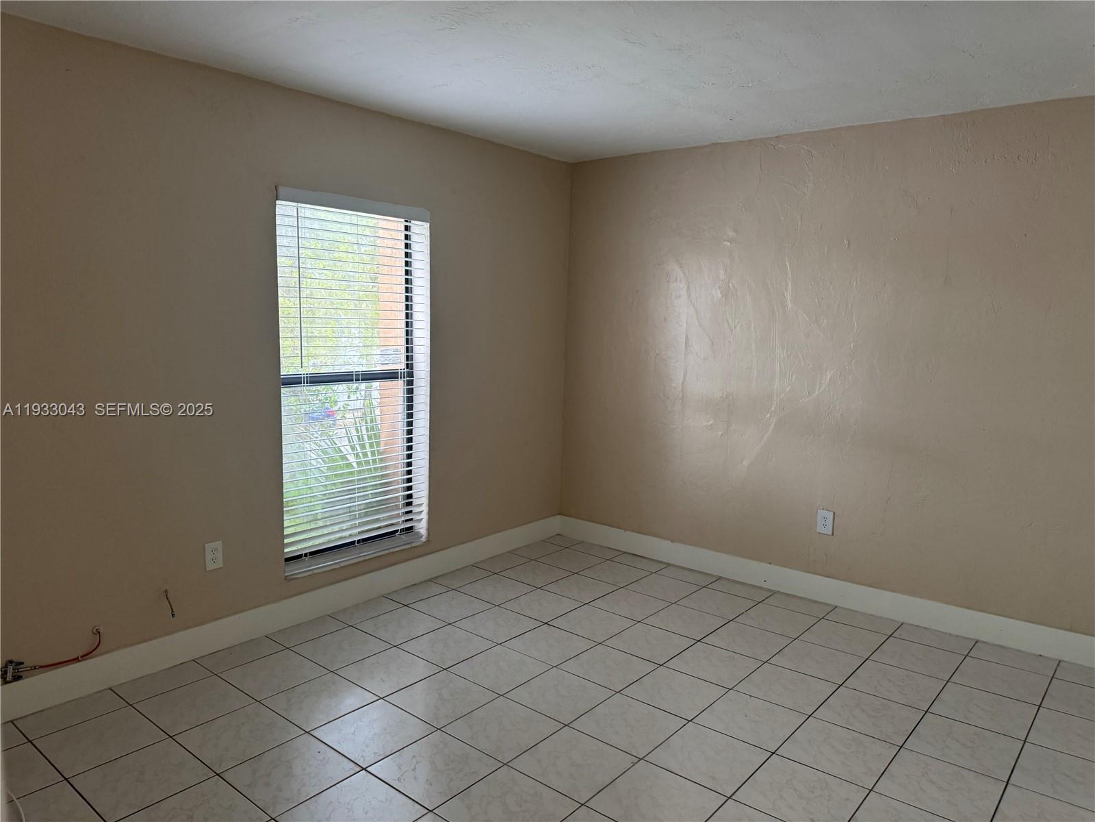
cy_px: 411
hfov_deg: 71.6
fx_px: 759
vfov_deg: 56.8
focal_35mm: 24
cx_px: 548
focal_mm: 6.76
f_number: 1.78
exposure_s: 1/60
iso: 250
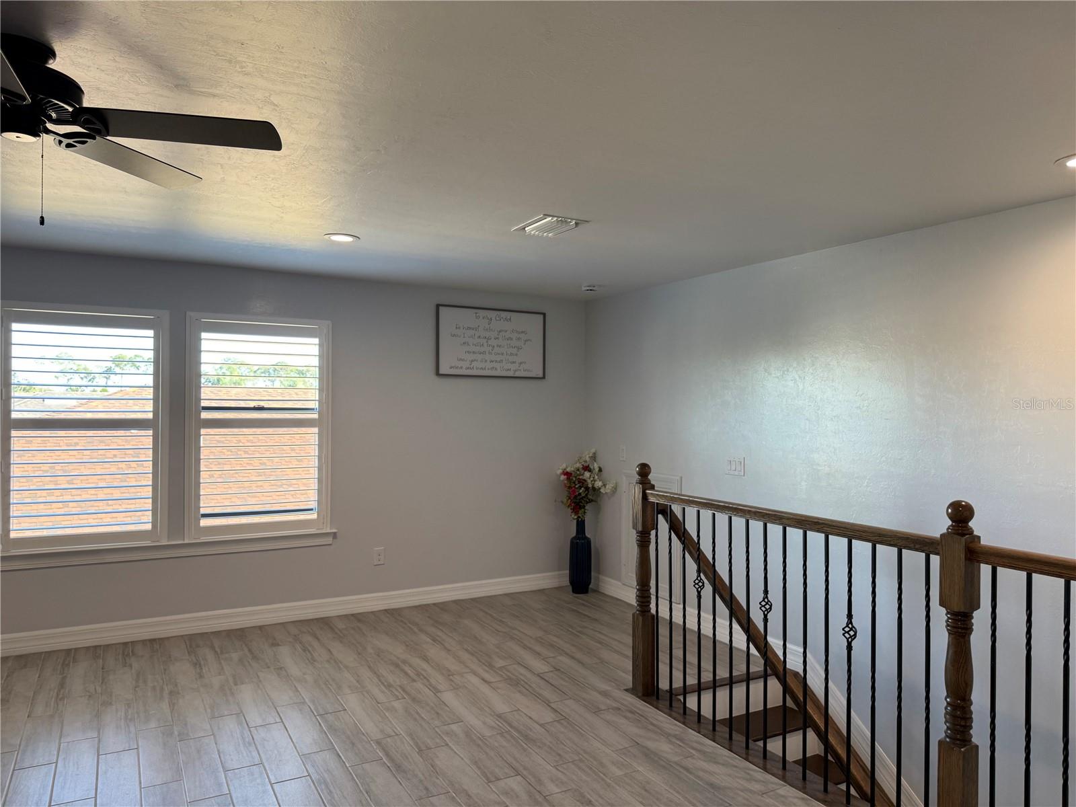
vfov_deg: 56.8
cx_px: 538
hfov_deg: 71.6
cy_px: 404
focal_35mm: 24
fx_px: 746
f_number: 1.78
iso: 125
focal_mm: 6.76
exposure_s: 1/112
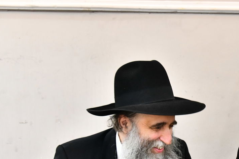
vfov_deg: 19.1
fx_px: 471
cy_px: 117
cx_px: 229
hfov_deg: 27.1
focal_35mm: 71
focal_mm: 36
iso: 5000
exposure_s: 1/125
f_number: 5.6
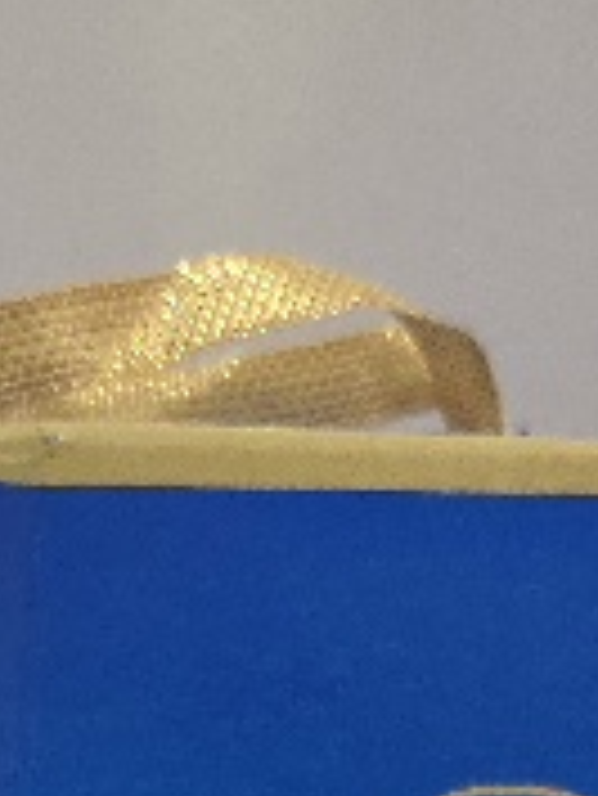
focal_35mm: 104
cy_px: 1579
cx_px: 477
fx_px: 2393
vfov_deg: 15.3
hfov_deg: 14.2
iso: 400
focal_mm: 6.3
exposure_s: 1/101
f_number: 1.7
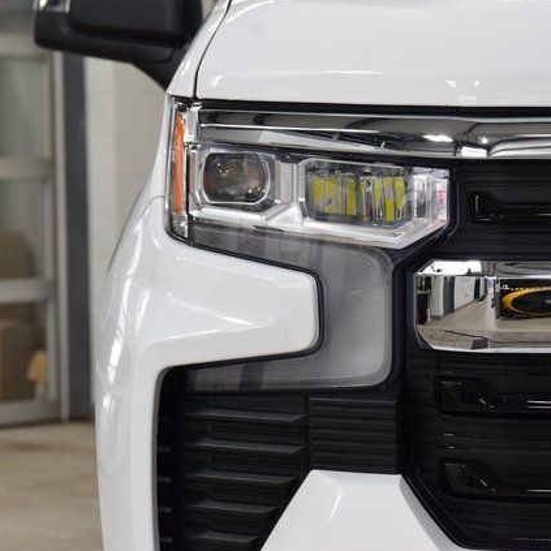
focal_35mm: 135
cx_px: 352
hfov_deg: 12.9
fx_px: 2431
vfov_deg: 12.9
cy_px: 274
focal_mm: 70
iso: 720
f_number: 7.1
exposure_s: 1/30
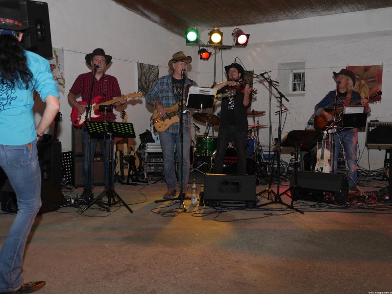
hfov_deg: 54.0
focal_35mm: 34
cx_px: 196
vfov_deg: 41.8
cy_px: 147
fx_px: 385
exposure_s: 1/60
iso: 200
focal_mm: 17
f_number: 4.2
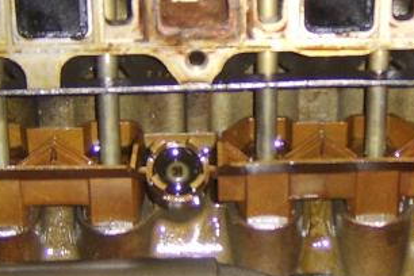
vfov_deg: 12.7
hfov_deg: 18.8
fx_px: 1242
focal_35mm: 108
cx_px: 304
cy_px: 139
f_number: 2.7
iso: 141
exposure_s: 1/30
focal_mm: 8.13
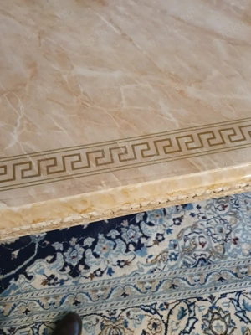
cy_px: 168
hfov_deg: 53.1
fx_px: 251
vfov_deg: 67.3
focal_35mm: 26
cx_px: 126
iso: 640
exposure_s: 1/50
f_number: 1.5
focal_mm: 4.32
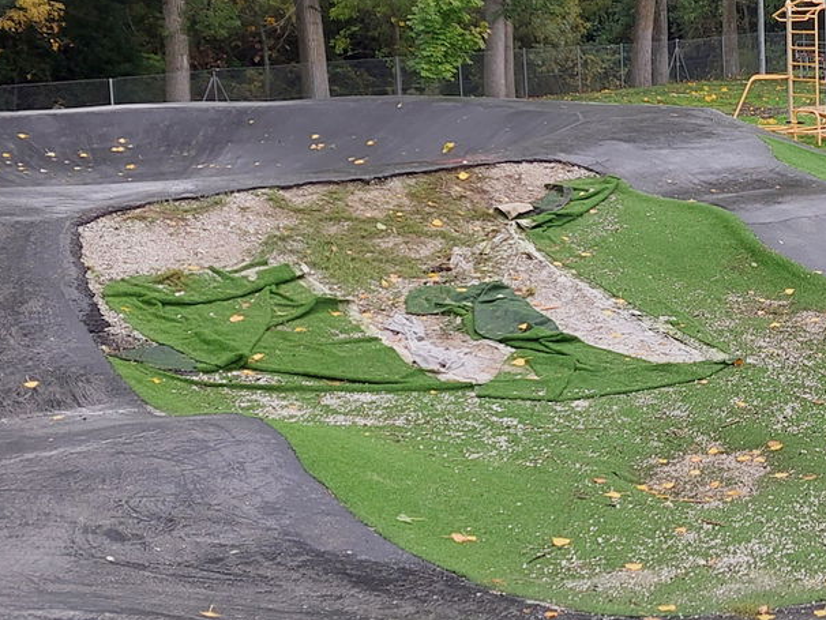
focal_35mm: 66
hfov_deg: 27.9
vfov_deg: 22.2
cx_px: 797
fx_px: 1576
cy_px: 222
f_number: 1.8
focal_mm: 5.23
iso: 64
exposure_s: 1/100
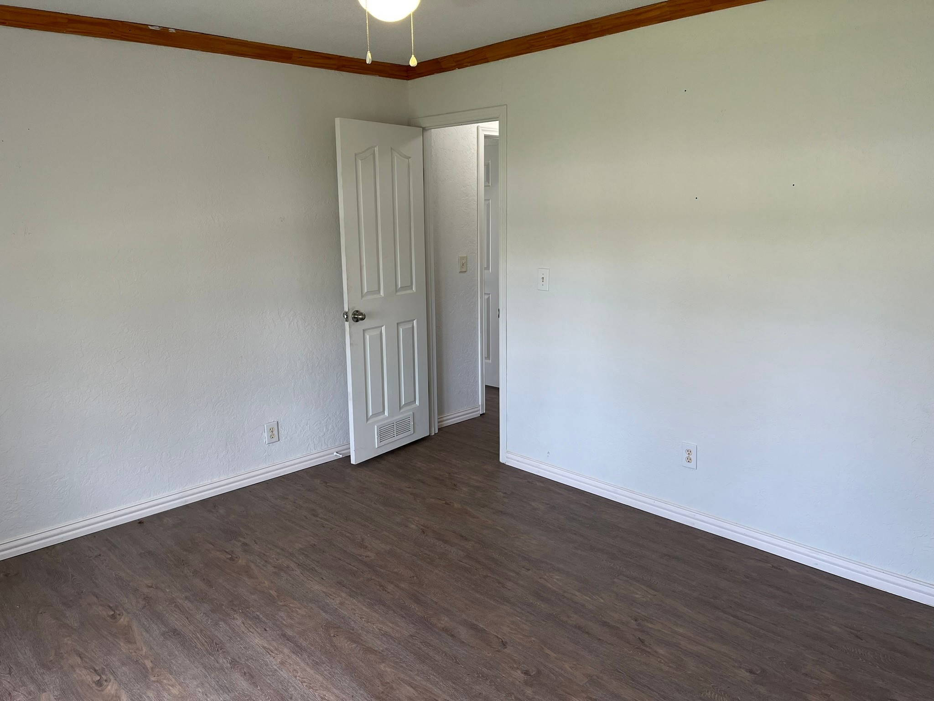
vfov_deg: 53.1
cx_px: 467
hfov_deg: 67.3
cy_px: 350
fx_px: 702
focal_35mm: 26
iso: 100
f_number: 1.6
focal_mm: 5.1
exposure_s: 1/120
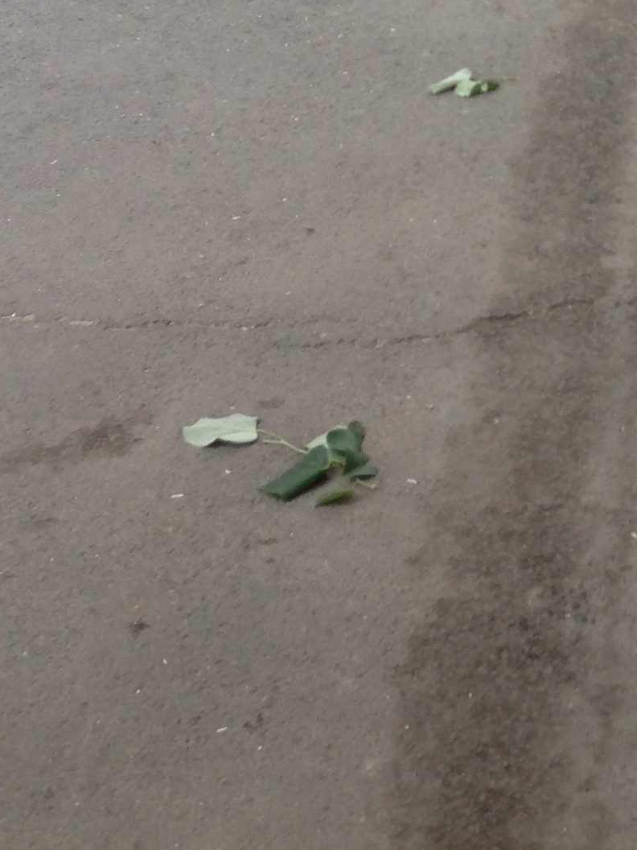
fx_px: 2503
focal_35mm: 102
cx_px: 952
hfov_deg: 13.7
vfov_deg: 17.3
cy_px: -441
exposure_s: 1/128
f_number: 2.4
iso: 50
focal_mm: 4.13
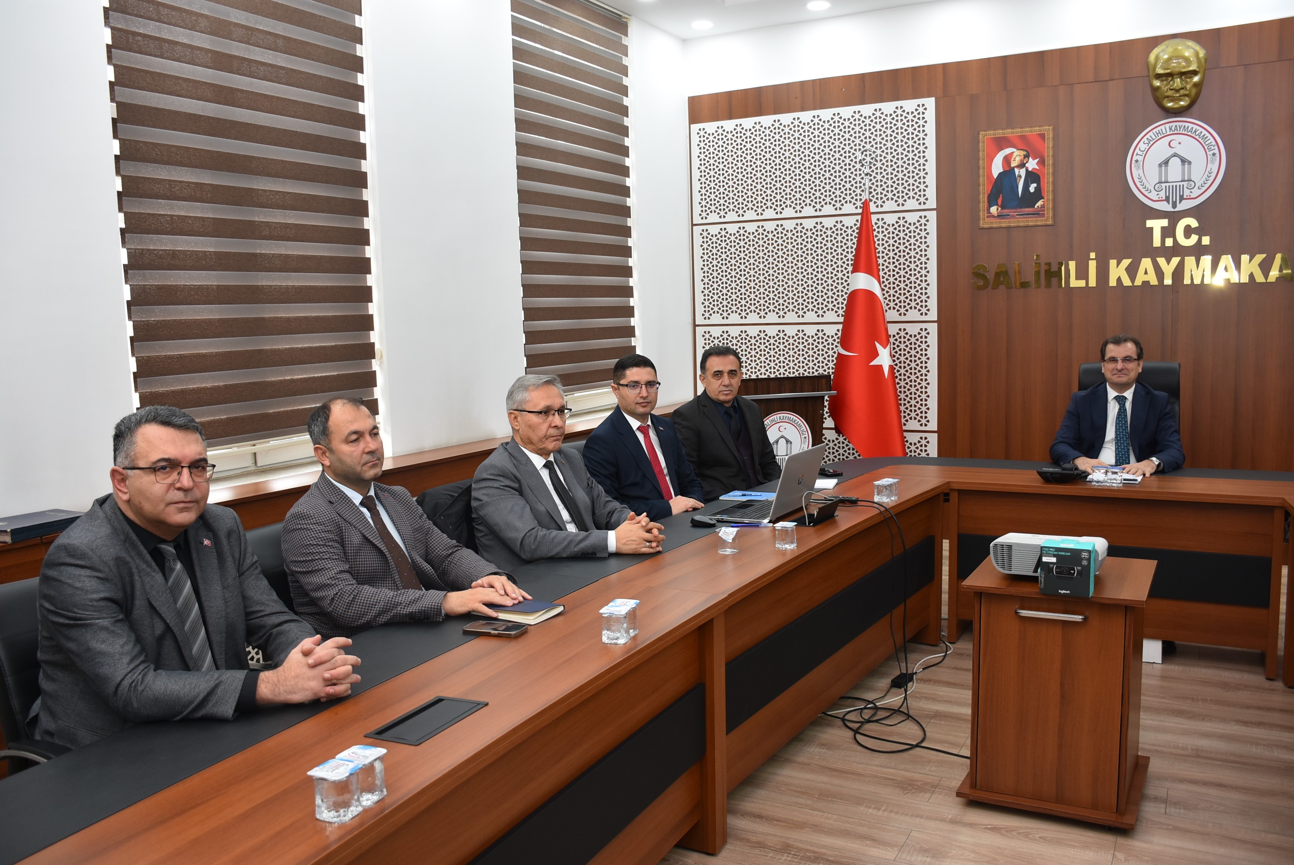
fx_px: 971
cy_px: 432
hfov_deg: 67.3
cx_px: 647
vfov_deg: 48.0
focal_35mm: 27
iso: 450
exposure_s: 1/60
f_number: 4
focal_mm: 18
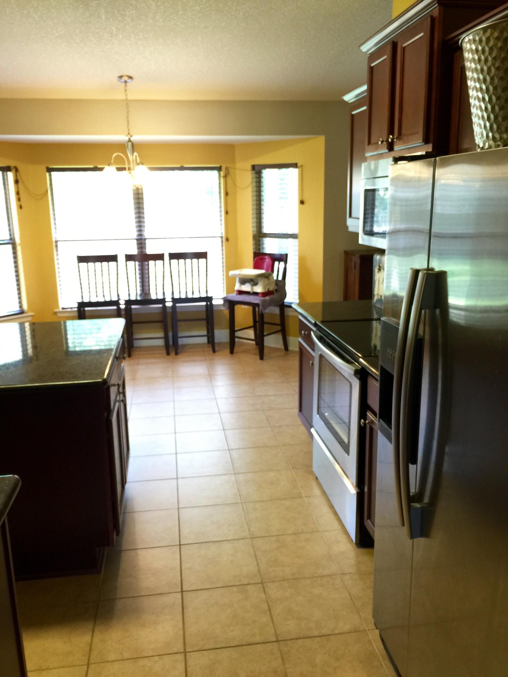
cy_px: 338
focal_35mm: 29
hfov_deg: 48.2
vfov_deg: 61.7
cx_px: 254
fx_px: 567
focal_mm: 4.15
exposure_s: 1/15
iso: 64
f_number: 2.2
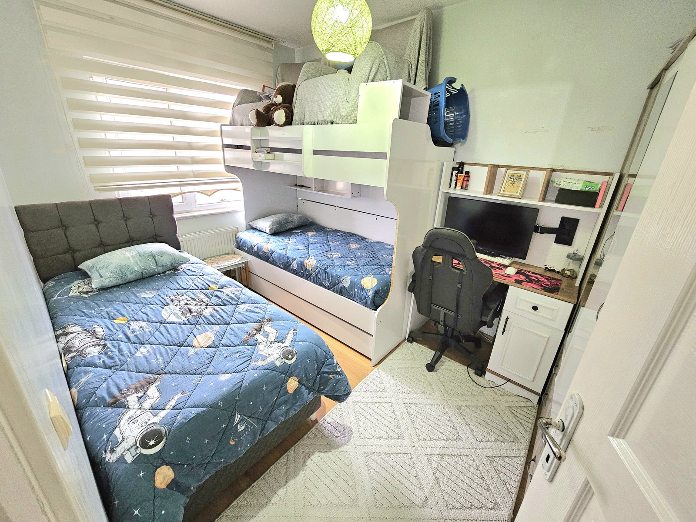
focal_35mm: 13
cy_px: 261
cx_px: 348
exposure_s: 1/33.4
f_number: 2.2
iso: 400
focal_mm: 2.2
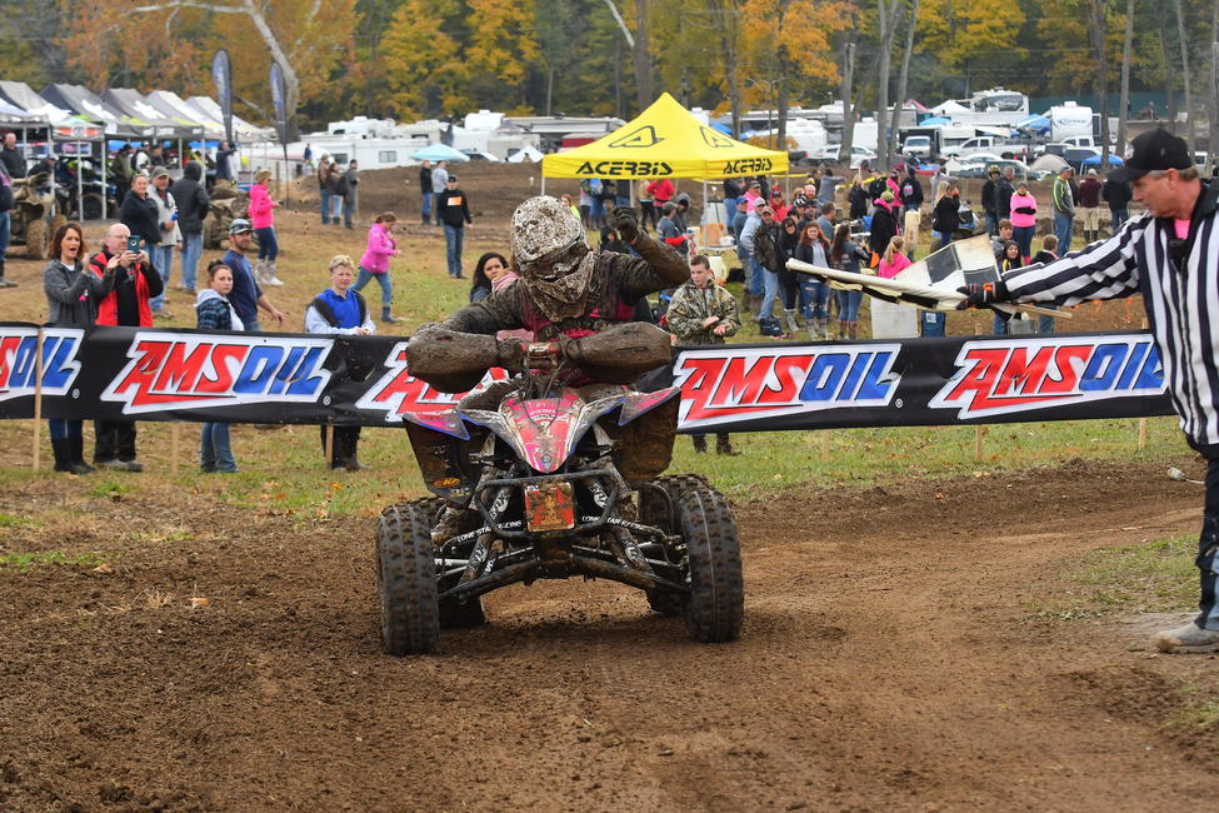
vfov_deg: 13.0
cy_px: 406
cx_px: 610
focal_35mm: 105
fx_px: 3555
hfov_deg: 19.5
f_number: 5
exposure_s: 1/1000
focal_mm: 70
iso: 500
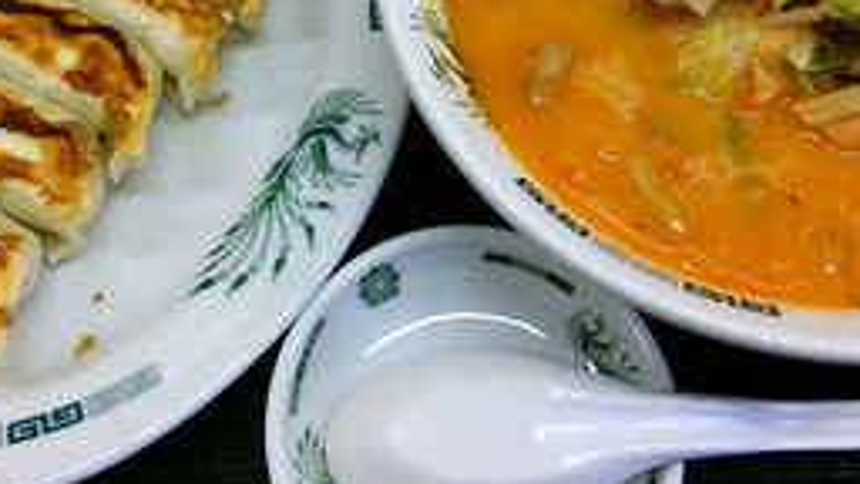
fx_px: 1163
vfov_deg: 23.0
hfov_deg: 40.6
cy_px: 64
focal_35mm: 51
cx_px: 410
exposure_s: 1/100
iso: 100
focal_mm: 4.06
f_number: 1.94
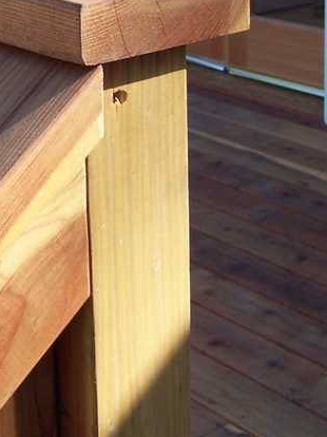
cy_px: 33
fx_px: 1097
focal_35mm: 87
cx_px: 55
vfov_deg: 21.9
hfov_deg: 16.8
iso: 80
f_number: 2.8
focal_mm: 6.2
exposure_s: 1/250
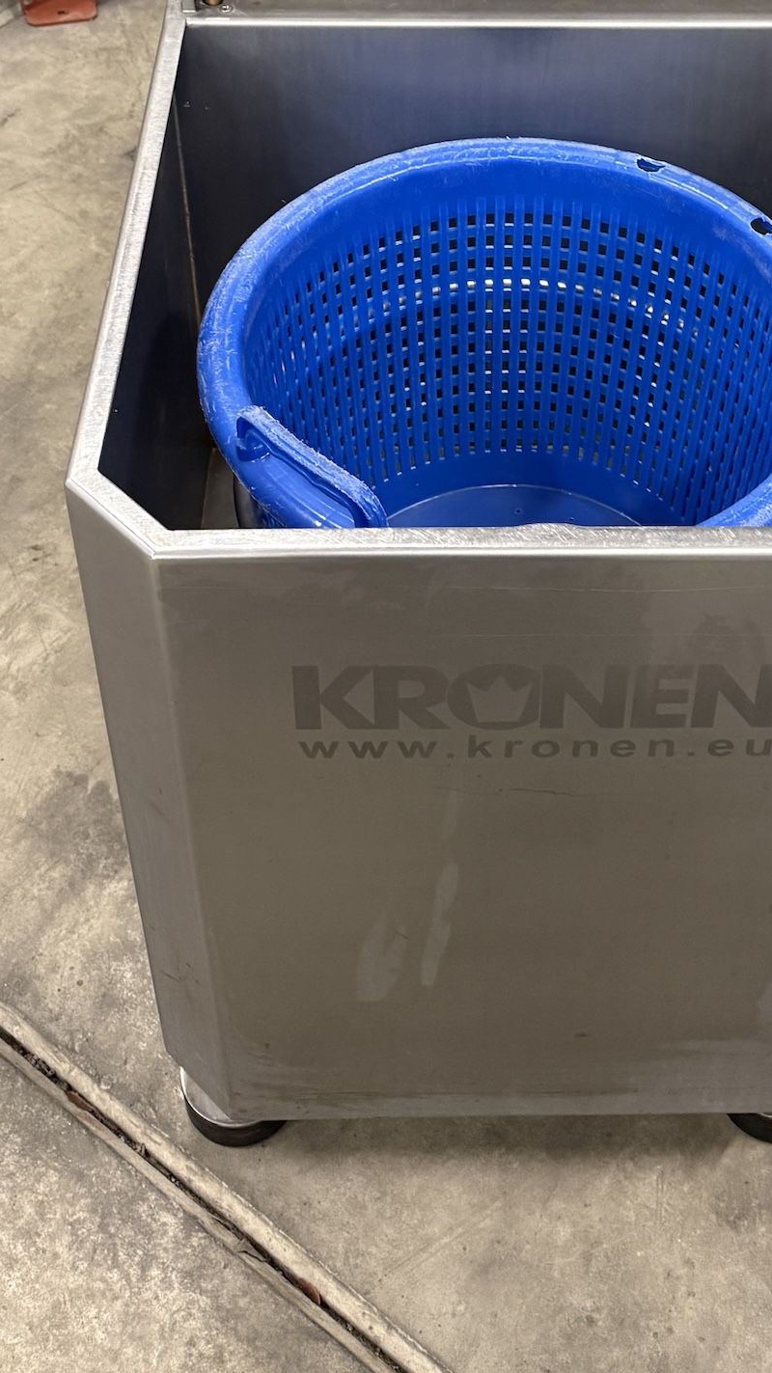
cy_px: 237
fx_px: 1784
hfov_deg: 24.3
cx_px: 503
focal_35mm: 49
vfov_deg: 40.1
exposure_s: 1/50
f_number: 1.78
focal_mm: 6.76
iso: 400
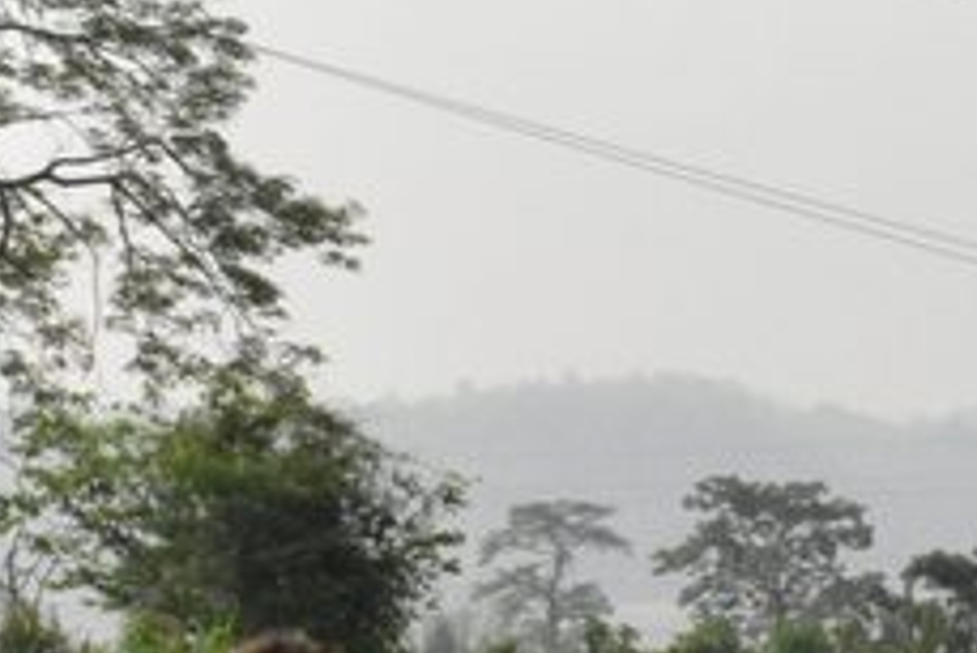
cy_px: 749
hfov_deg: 13.0
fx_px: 4188
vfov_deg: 8.8
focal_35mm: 154
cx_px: 1131
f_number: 20
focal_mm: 23
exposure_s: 1/1600
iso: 3200
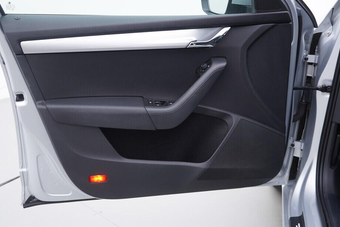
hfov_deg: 48.4
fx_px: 378
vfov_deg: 33.4
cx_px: 160
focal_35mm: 40
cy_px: 115
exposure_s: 1/50
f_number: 3.2
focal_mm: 24
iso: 125
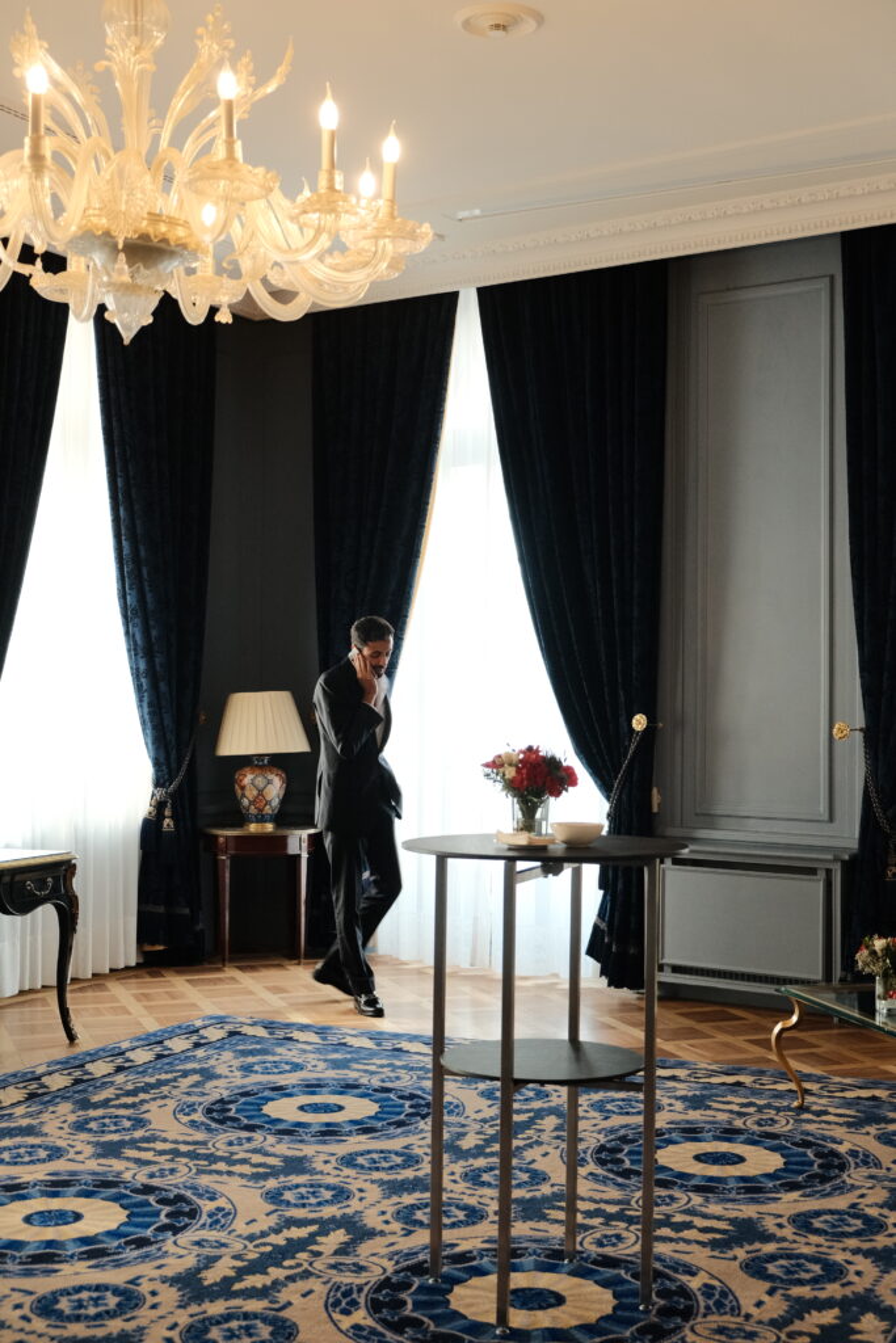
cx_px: 448
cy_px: 672
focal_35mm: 47
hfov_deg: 28.7
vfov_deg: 41.9
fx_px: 1754
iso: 1600
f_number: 3.6
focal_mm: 31.5
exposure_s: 1/50
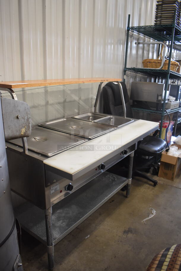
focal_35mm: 27
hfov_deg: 48.0
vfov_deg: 67.3
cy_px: 136
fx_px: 203
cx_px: 90
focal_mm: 18
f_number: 3.5
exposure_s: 1/125
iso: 1100
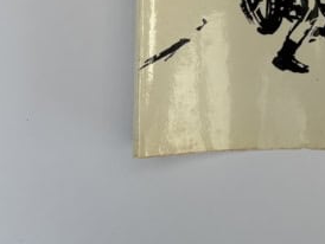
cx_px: 529
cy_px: -69
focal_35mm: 97
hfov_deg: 17.5
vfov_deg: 14.6
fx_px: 912
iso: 50
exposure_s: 1/517
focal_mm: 6
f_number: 1.6
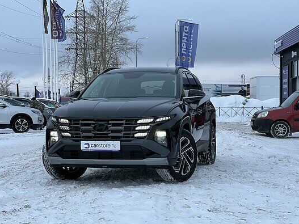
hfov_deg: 24.4
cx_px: 144
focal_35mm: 80
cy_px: 114
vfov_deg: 18.4
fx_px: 691
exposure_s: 1/120
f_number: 2.8
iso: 50
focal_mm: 9
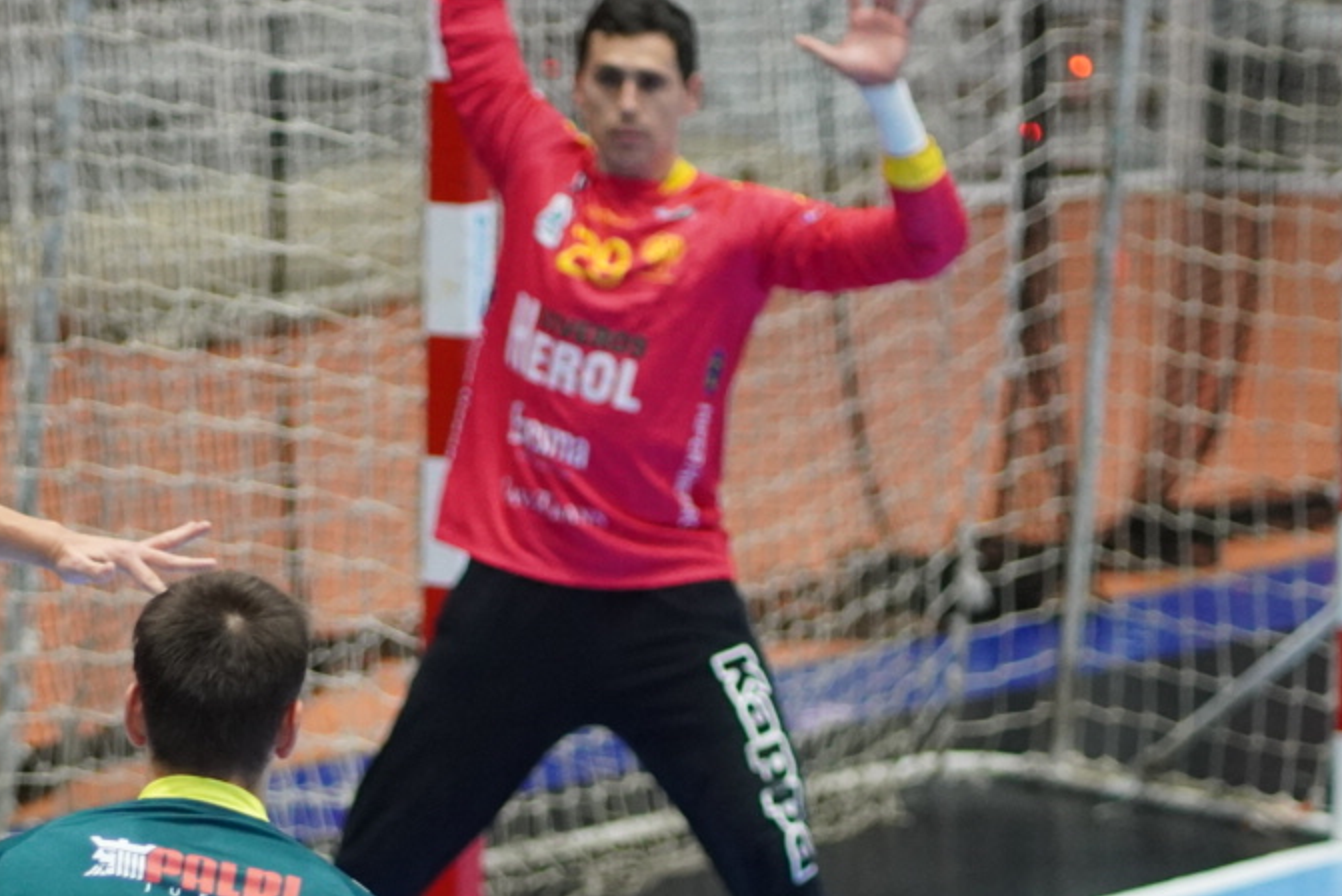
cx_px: 284
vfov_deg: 4.5
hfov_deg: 6.7
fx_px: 11456
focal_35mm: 307
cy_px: 952
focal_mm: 85
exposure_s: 1/1000
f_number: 1.8
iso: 2000
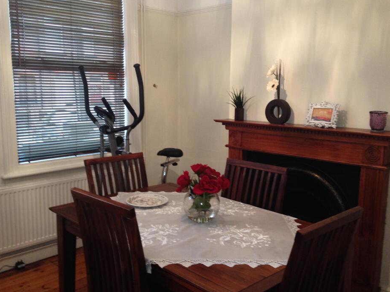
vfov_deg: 36.8
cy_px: 153
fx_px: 439
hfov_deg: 47.9
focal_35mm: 39
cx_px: 188
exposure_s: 1/20
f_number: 2.4
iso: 125
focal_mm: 4.28
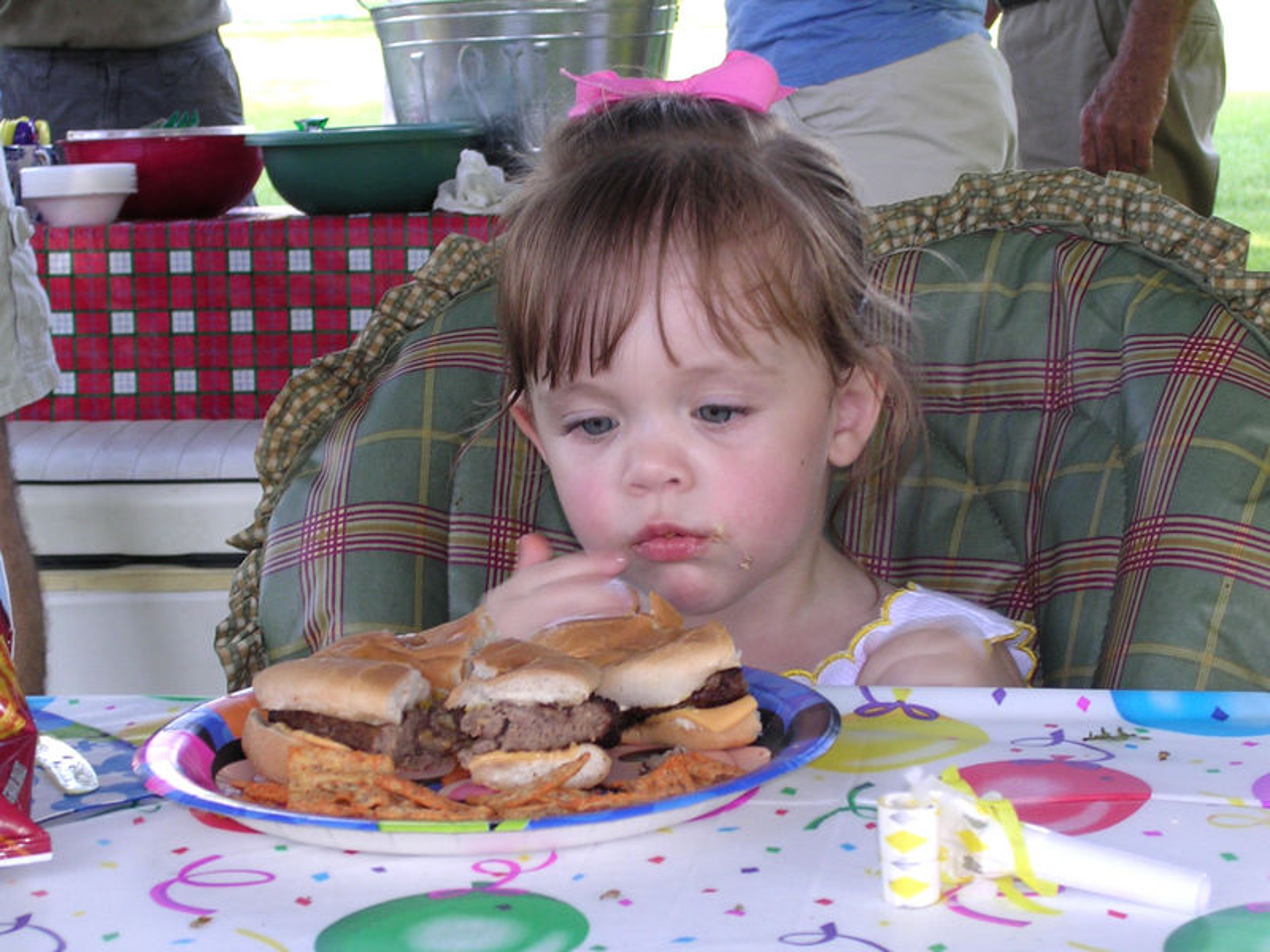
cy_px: 476
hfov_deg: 20.7
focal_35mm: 95
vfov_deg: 15.6
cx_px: 635
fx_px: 3485
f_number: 4.4
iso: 100
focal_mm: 14.5
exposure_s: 1/30
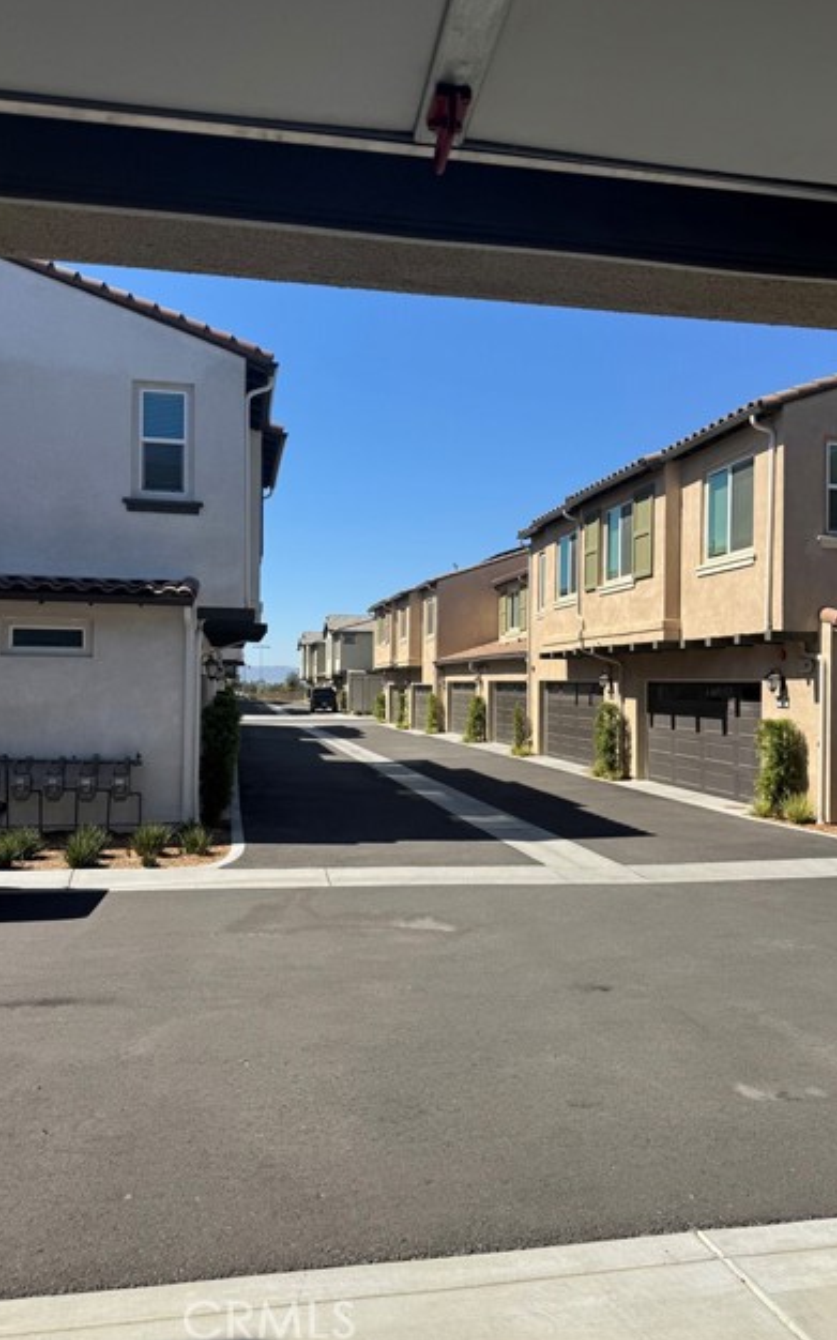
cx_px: 411
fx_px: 949
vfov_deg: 70.4
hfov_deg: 47.6
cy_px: 666
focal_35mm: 26
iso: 80
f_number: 1.78
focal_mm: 6.76
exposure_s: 1/4310
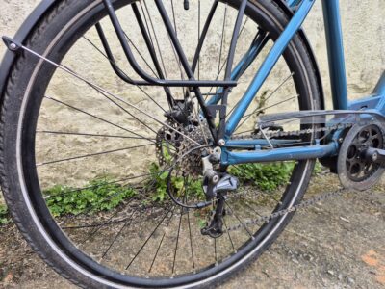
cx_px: 192
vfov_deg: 58.9
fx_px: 256
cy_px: 144
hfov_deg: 73.9
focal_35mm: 23
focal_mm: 5.4
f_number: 1.8
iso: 25
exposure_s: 1/180
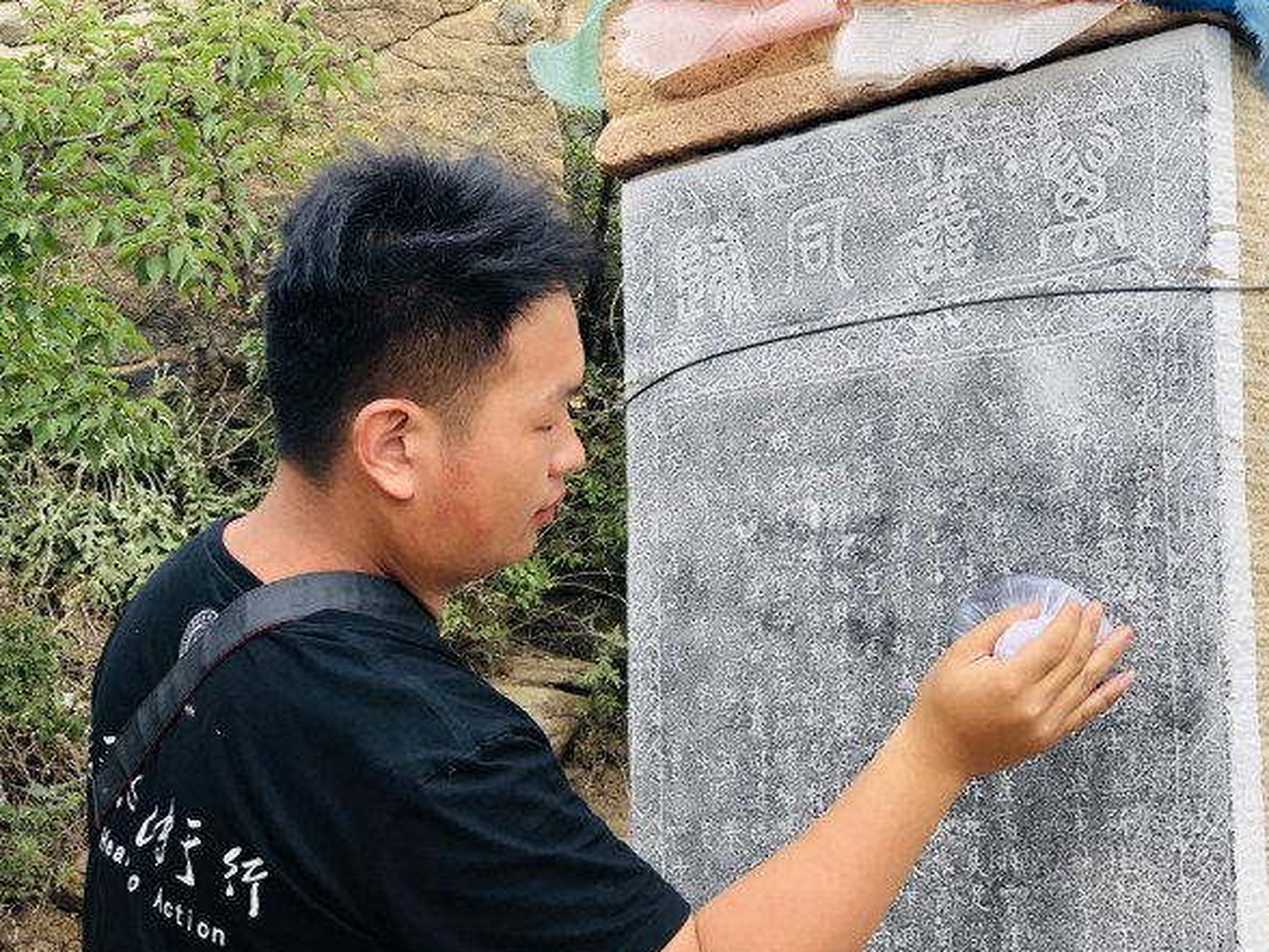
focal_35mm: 62
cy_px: 497
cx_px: 680
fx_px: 2273
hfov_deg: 31.2
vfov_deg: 23.6
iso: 20
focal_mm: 6.6
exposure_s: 1/203
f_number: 2.8
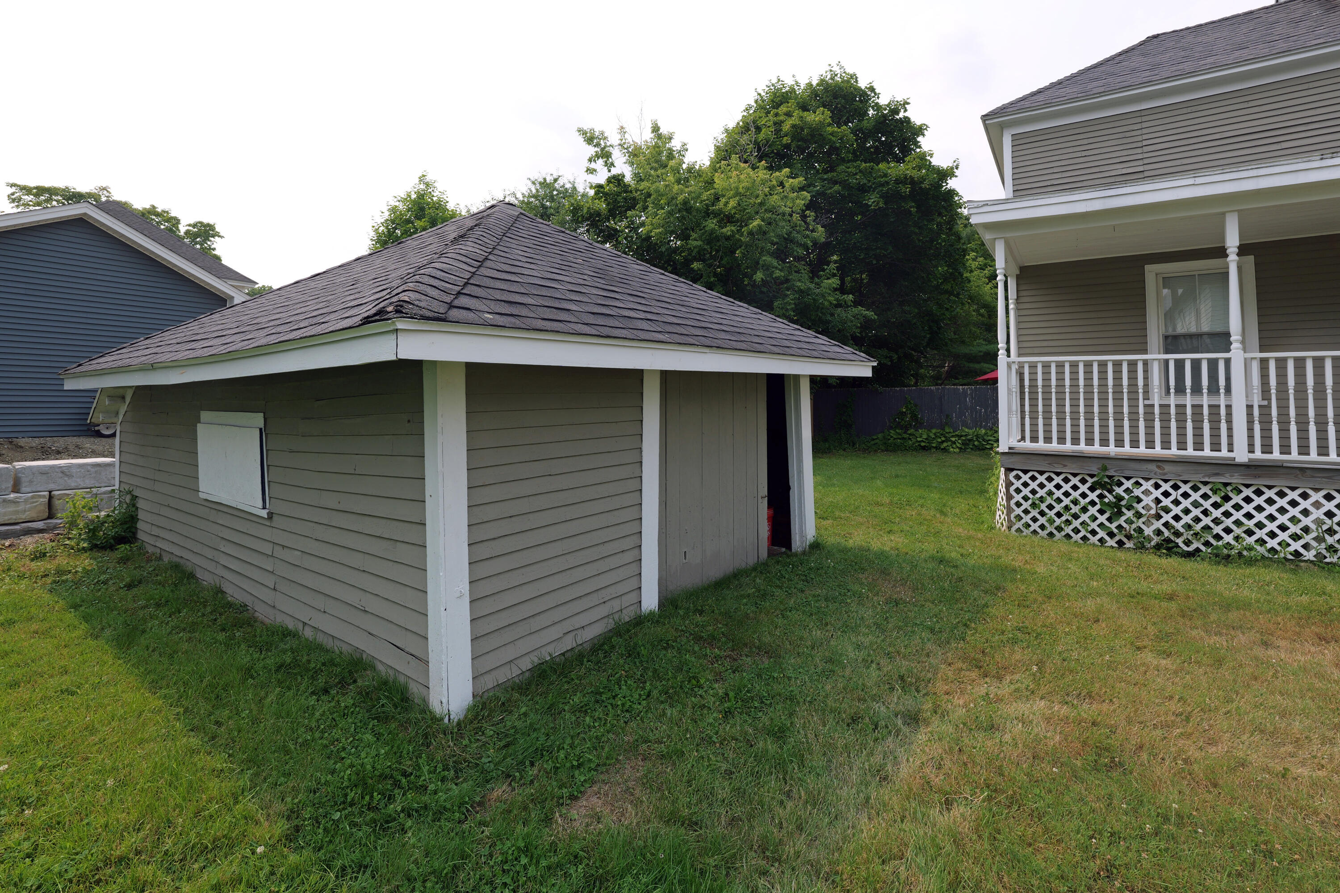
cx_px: 670
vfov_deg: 81.2
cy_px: 446
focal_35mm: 14
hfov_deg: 104.3
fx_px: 521
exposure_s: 1/200
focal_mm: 14
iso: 160
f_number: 9
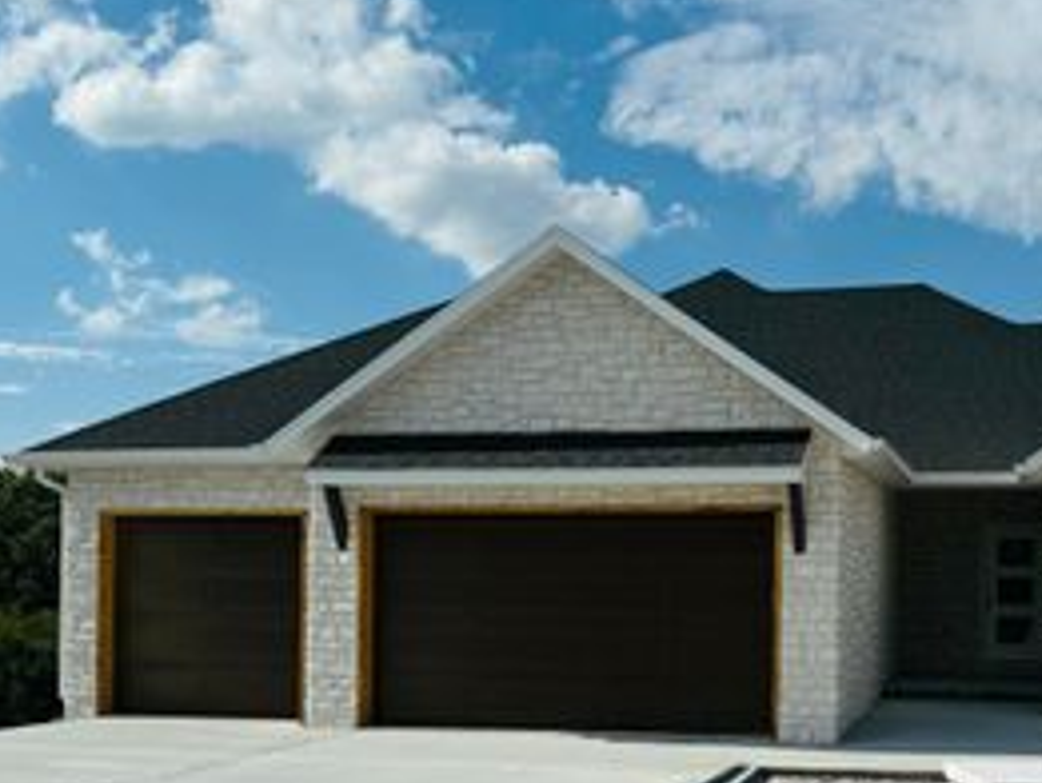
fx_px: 1385
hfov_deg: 40.5
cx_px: 727
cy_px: 593
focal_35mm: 46
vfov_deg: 31.0
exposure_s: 1/9091
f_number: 1.78
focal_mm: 6.76
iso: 80
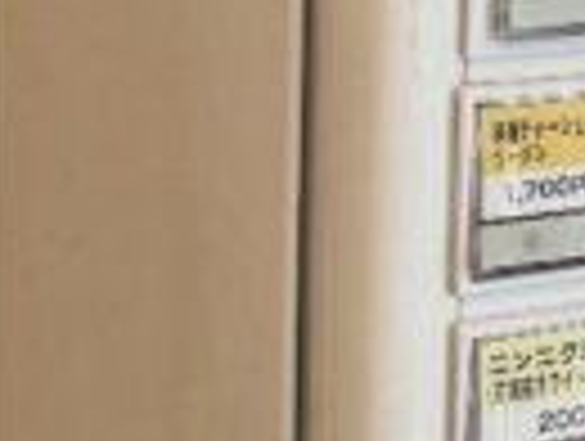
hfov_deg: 12.6
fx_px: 2438
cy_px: -290
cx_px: 1017
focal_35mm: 144
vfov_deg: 9.9
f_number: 1.78
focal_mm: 6.76
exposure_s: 1/121
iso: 125
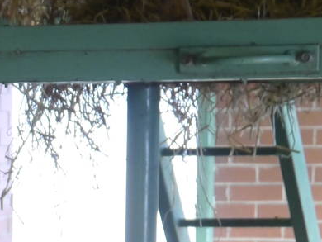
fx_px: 3202
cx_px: -313
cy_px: 433
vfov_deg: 4.3
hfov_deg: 5.6
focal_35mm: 344
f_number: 5.6
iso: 800
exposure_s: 1/50
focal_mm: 42
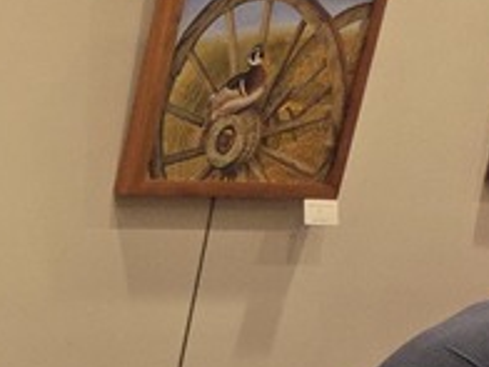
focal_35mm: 120
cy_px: 801
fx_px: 1695
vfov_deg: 10.9
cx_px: -711
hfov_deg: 12.5
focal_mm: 5.4
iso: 80
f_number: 1.8
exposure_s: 1/180
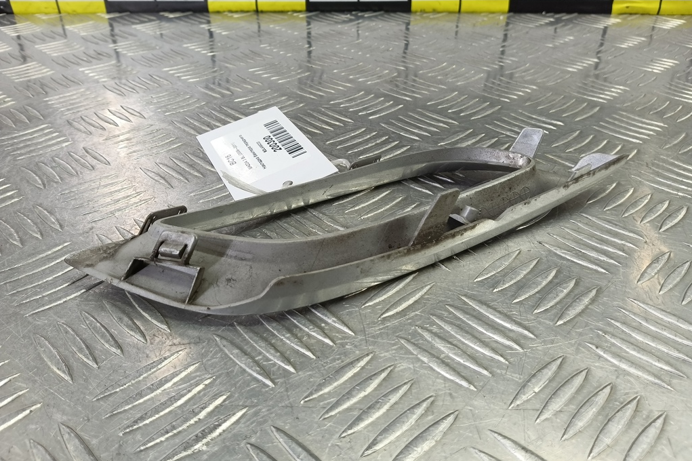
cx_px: 346
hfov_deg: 73.8
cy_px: 214
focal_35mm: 24
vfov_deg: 53.1
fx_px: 461
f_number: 1.6
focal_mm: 4.11
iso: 111
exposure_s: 1/50
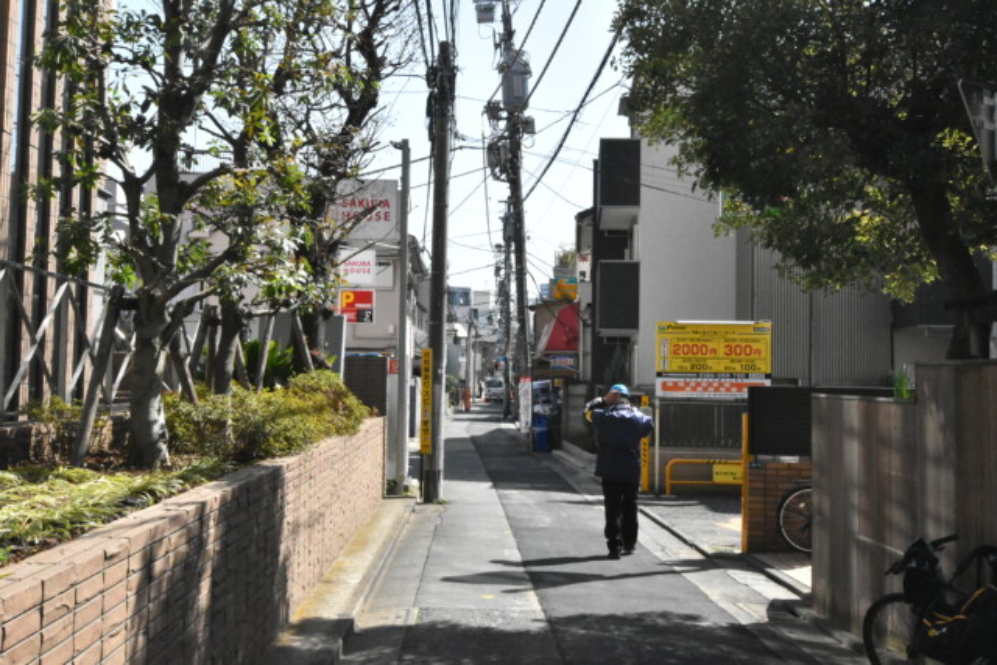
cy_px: 332
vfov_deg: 36.9
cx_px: 498
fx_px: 997
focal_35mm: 36
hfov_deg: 53.1
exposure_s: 1/1250
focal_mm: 24
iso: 6400
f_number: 18
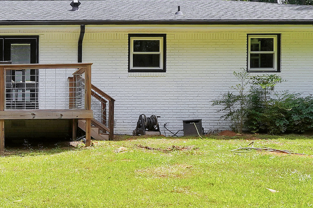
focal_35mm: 60
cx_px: -4
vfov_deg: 22.5
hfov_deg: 30.8
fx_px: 522
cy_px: 135
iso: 100
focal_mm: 10
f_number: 9
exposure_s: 1/125
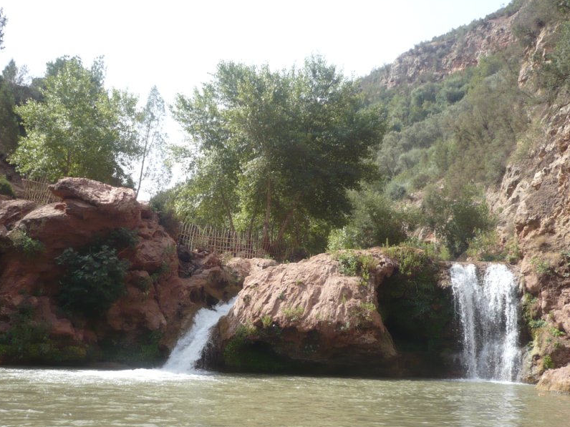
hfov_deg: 41.9
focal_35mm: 45
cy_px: 242
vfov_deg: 32.1
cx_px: 224
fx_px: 741
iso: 100
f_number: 2.8
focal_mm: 5.8
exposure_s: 1/500
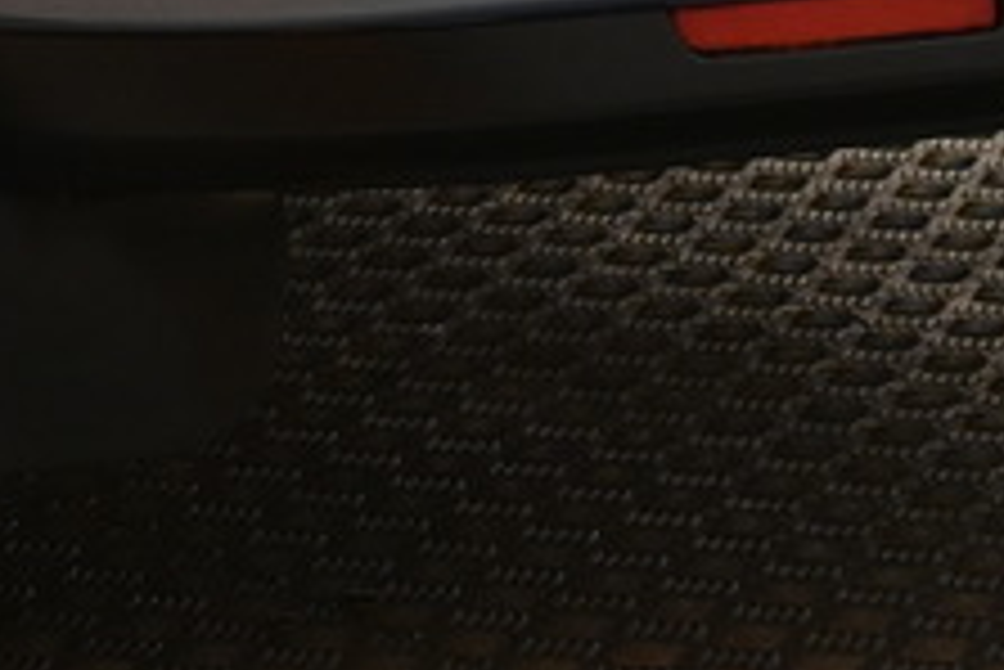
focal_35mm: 327
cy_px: -1250
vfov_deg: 4.1
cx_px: 423
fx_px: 9125
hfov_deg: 6.3
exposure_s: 1/50
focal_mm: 30
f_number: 4.8
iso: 400
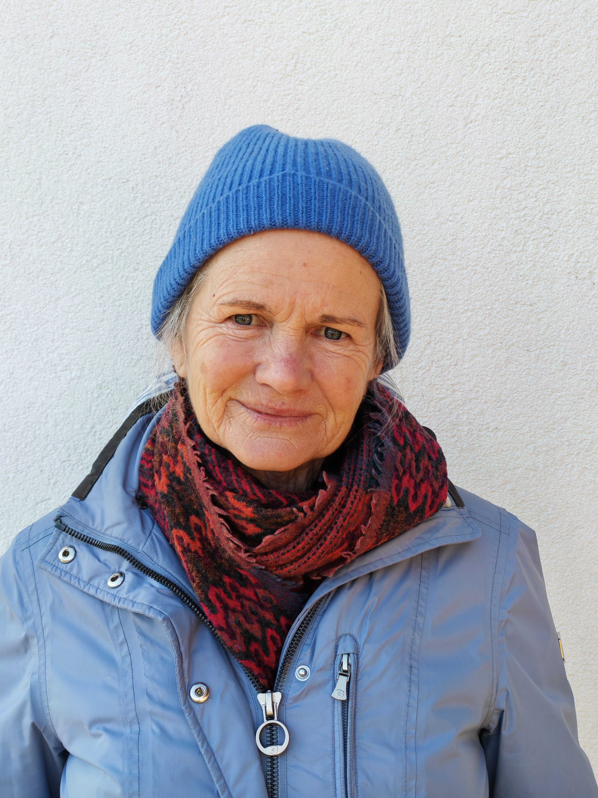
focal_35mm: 53
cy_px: 392
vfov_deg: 36.2
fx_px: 1221
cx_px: 296
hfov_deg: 27.5
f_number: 1.9
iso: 100
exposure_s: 1/100
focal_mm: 6.12
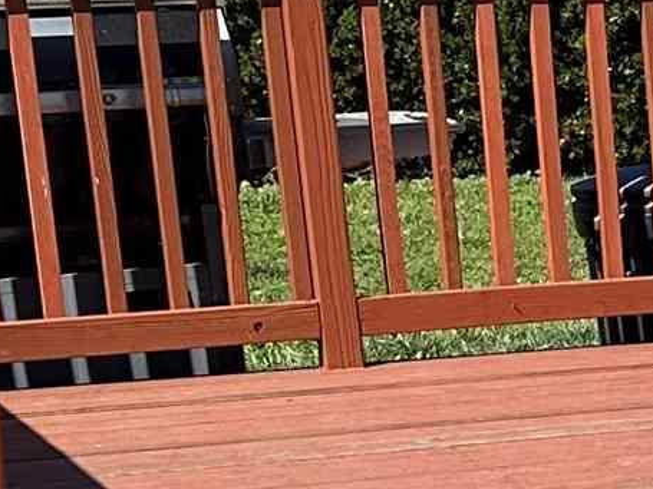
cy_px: 627
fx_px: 3055
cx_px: 1719
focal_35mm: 162
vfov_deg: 9.0
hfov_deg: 10.1
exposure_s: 1/3717
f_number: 1.78
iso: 80
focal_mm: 6.86
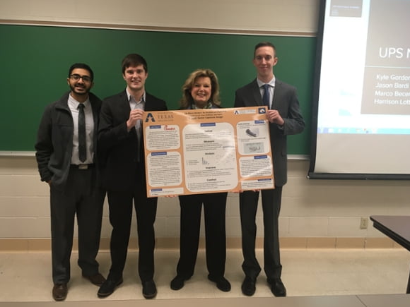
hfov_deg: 60.0
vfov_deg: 46.8
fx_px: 355
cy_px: 152
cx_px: 200
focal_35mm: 30
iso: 64
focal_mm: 4.15
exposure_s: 1/30
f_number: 2.2
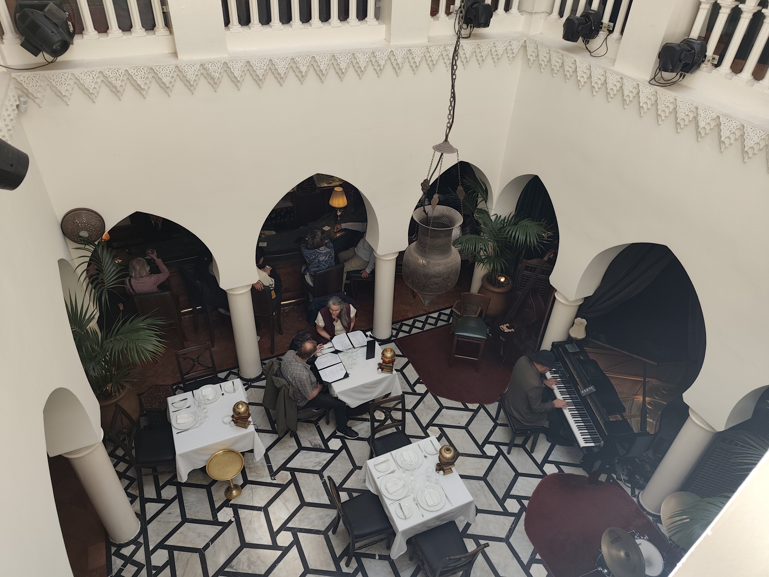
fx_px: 511
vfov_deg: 58.9
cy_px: 288
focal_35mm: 23
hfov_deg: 73.9
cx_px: 384
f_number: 1.65
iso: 100
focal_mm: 6.19
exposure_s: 1/100
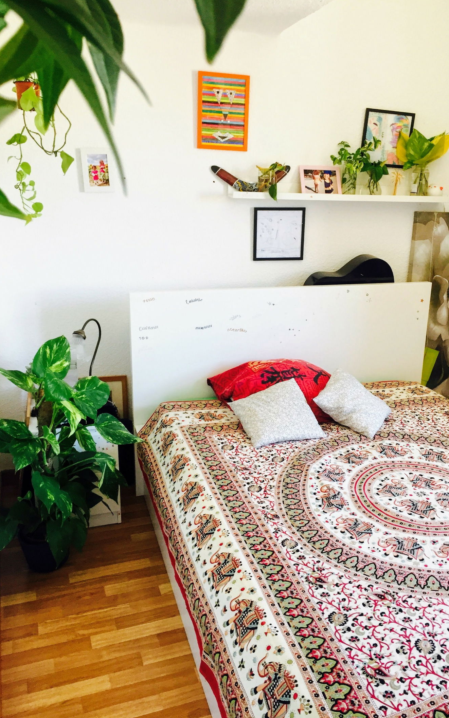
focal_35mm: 31
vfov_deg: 61.2
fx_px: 607
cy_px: 358
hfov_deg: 40.5
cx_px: 263
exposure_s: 1/33
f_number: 2.2
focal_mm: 4.15
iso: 100
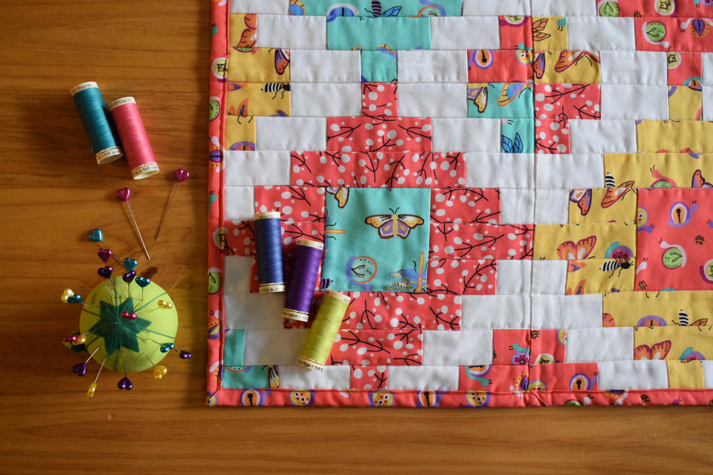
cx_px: 356
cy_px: 238
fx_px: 861
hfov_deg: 45.0
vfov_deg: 30.8
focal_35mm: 44
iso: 800
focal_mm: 29
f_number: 5
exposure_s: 1/125
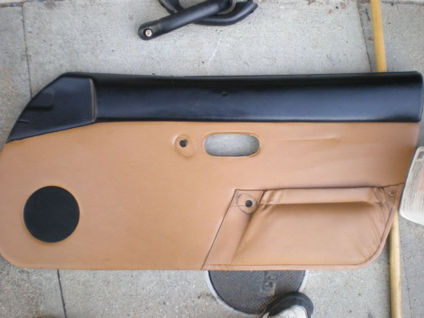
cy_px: 159
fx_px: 465
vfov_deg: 37.7
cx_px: 212
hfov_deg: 49.0
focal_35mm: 38
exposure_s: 1/61
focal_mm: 6.3
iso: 157
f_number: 3.1
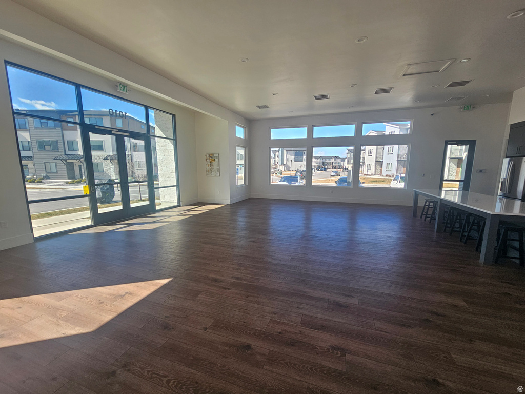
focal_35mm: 13
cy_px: 197
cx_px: 262
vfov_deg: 89.9
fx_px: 197
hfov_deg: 106.2
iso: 50
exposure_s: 1/350
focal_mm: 2.2
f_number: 2.2
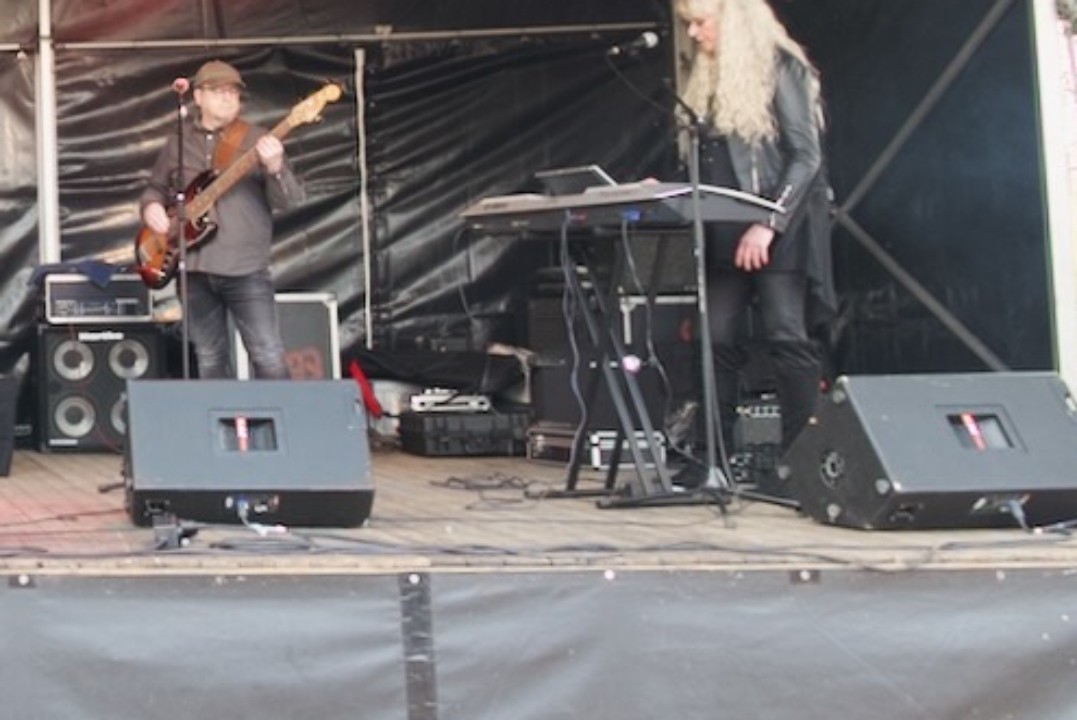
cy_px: 80
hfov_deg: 27.9
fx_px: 1856
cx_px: -248
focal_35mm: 62
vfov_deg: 21.5
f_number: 2.5
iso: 400
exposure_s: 1/250
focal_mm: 8.8
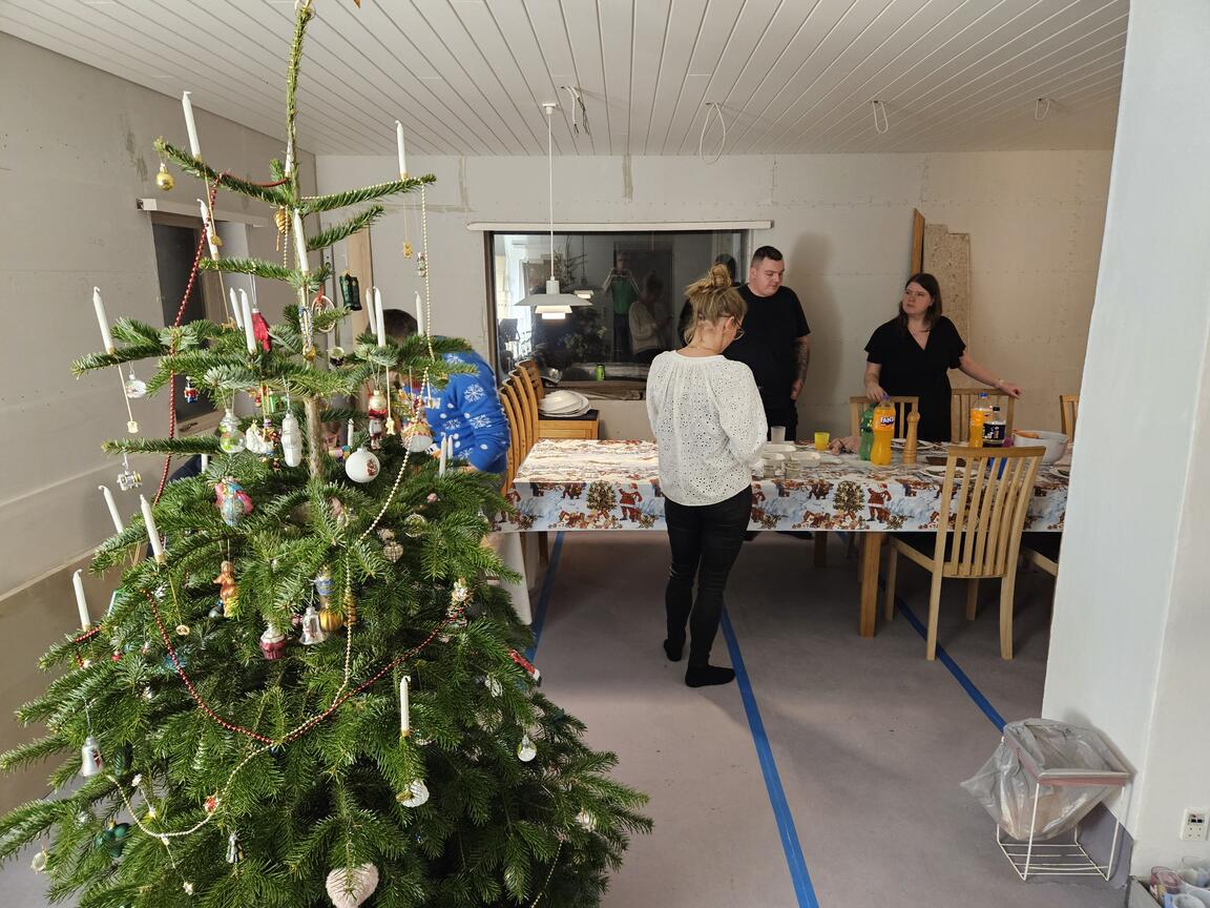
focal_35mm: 23
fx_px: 804
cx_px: 605
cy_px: 454
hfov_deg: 73.9
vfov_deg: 58.9
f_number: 1.8
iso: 640
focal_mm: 5.4
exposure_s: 1/50
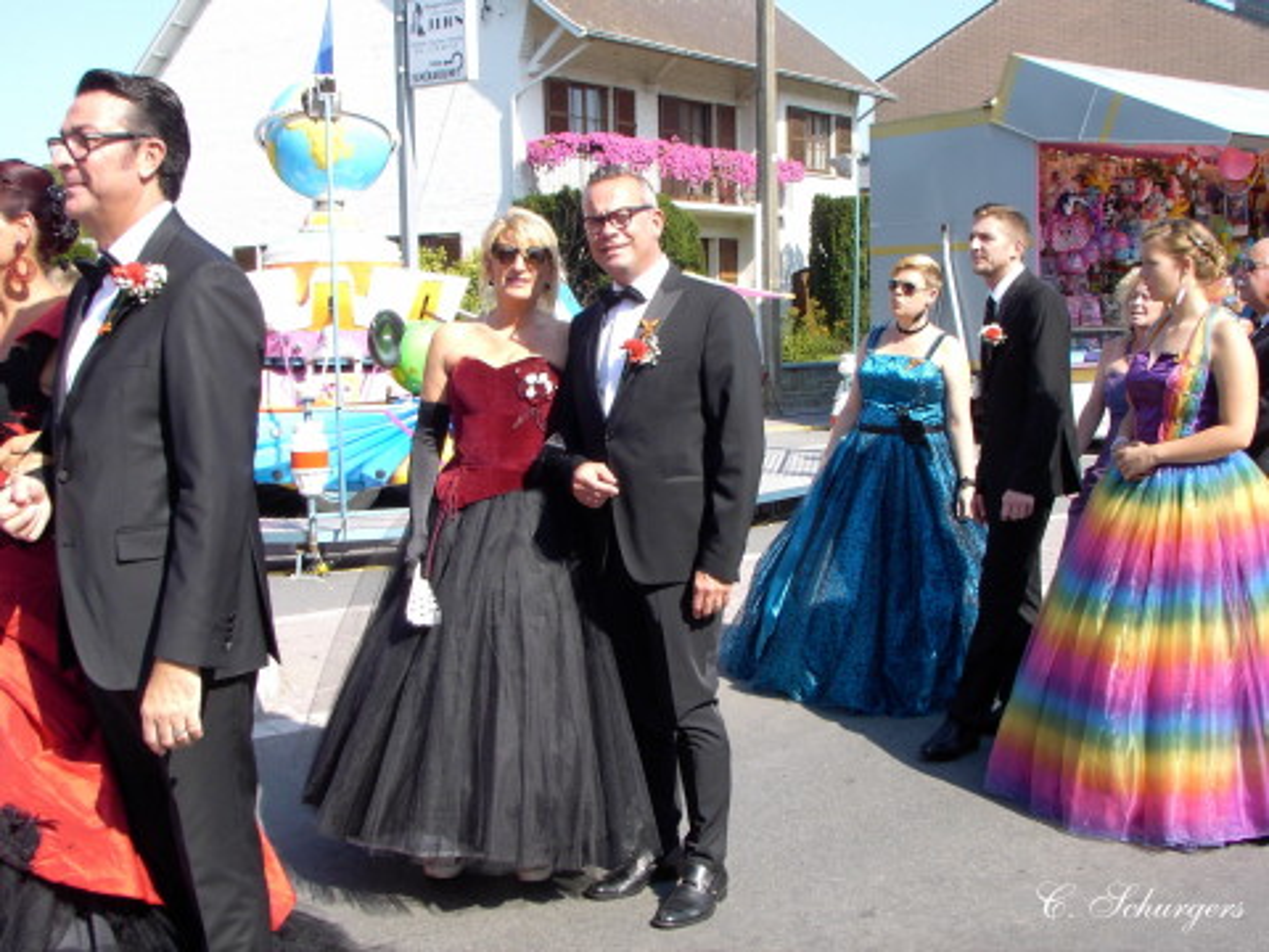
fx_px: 1686
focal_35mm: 46
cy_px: 476
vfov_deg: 31.5
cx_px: 634
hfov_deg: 41.2
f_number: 4.5
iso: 70
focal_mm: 7.1
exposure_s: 1/180
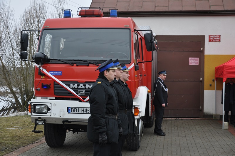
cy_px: 78
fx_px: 342
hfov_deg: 37.9
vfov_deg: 25.7
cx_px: 118
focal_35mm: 52
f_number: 5.6
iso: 200
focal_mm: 35
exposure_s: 1/125
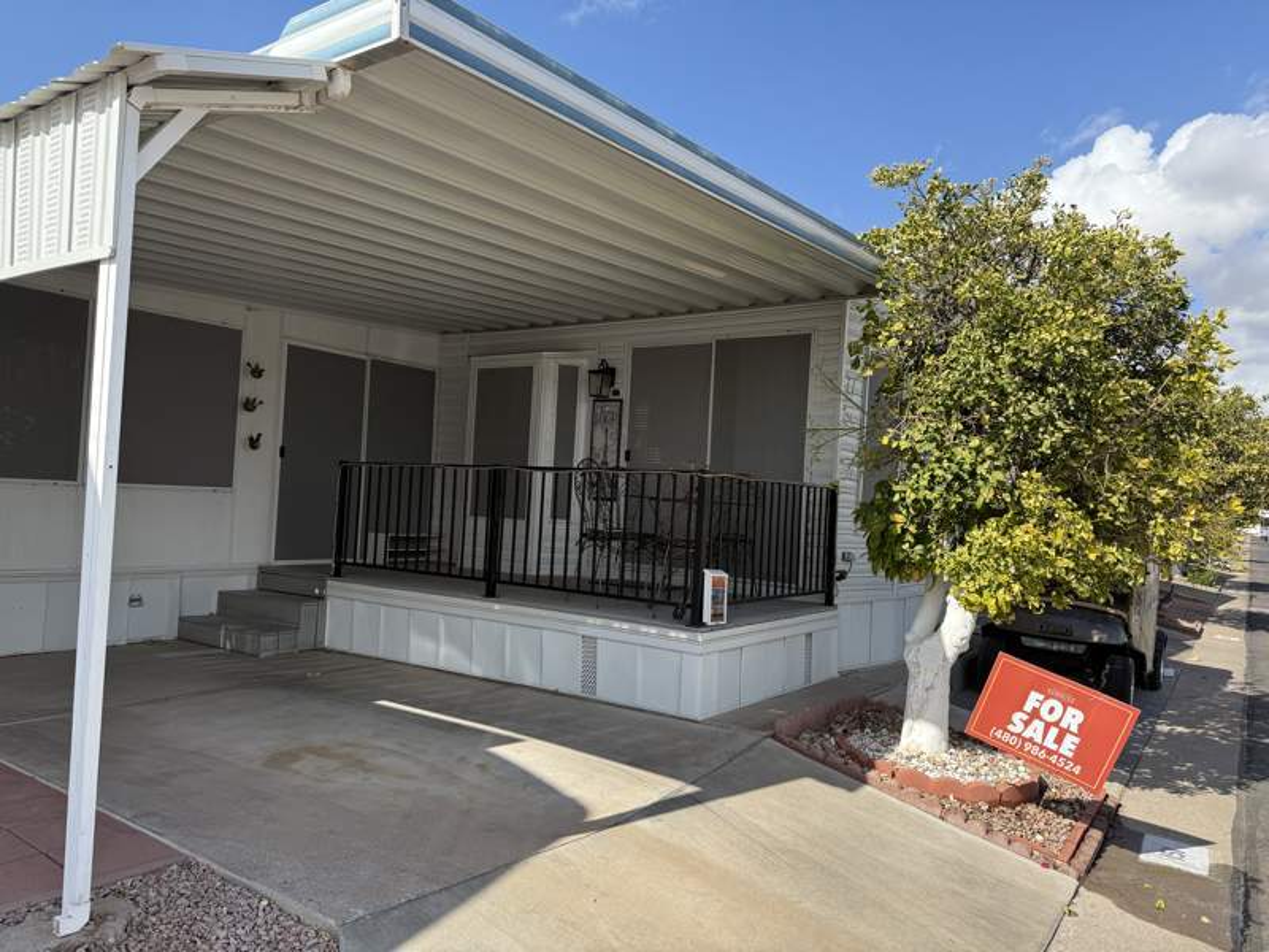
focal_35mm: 24
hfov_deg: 71.6
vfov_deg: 56.8
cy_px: 476
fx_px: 880
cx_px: 634
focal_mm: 6.76
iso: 100
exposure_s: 1/2907
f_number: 1.78
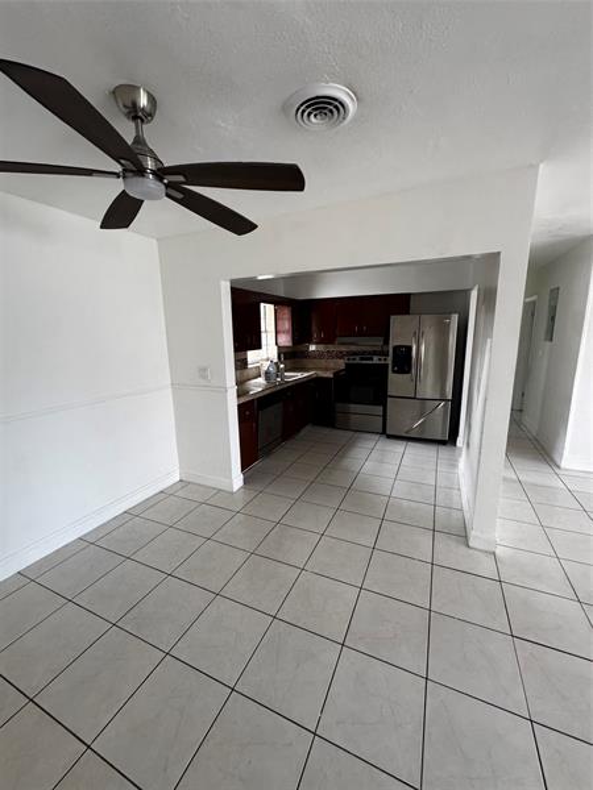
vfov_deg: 102.1
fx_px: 320
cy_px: 395
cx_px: 296
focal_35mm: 14
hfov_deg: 85.7
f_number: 2.2
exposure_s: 1/99
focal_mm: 2.22
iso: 250
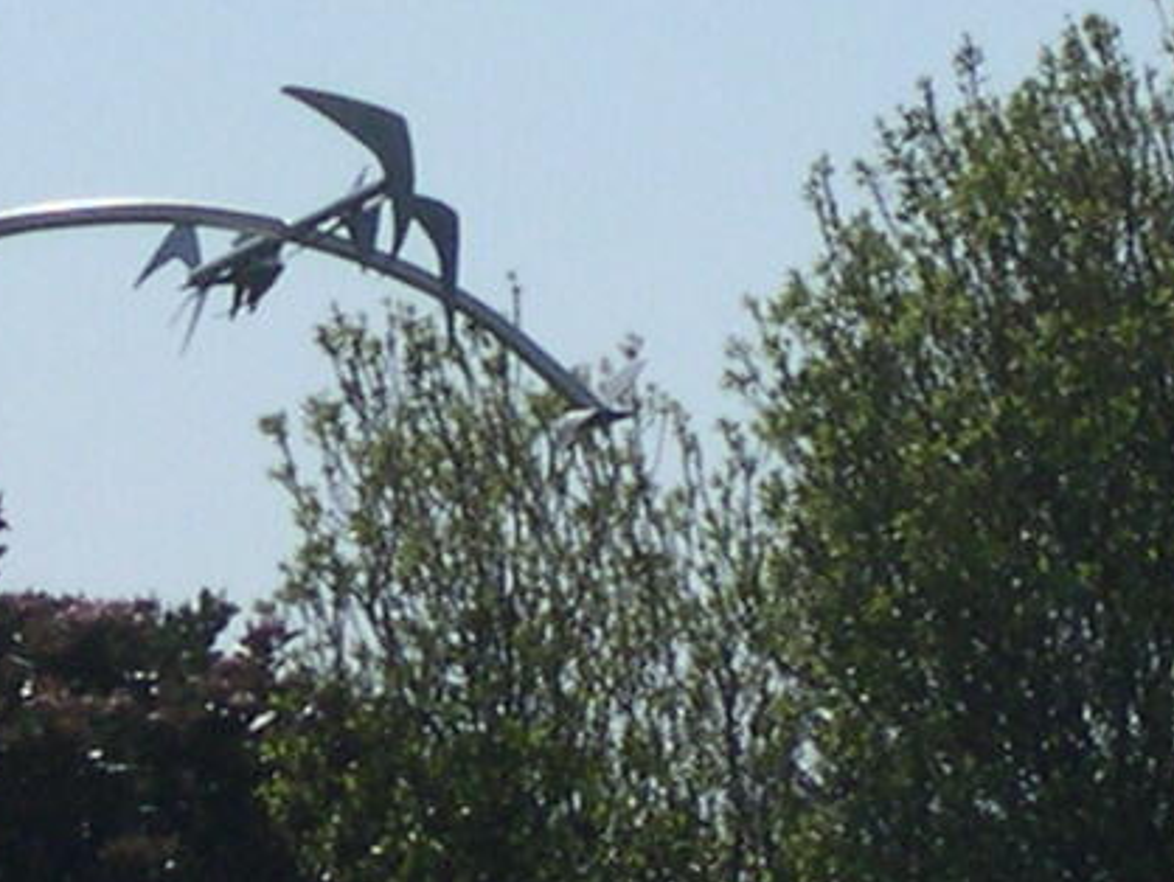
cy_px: 183
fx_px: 21005
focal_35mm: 619
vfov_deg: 2.4
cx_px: 812
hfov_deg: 3.2
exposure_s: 1/257
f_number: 13.4
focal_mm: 24
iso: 141
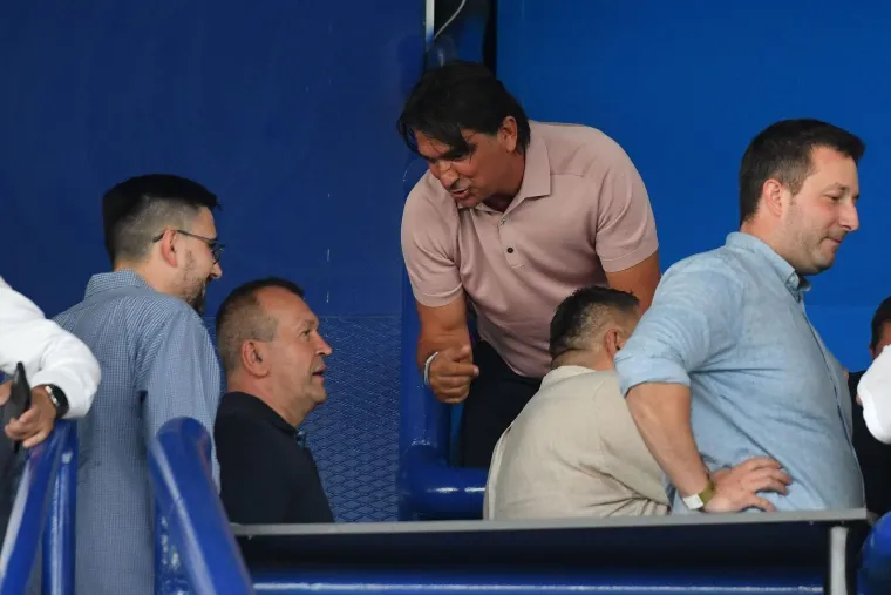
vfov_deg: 6.9
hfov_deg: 10.3
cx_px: 446
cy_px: 298
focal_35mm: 200
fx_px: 4951
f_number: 5
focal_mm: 200
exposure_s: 1/320
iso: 1600
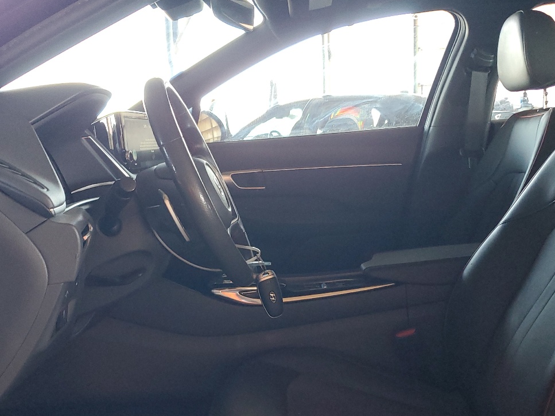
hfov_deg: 43.8
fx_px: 690
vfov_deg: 33.3
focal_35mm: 43
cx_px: 275
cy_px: 278
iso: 148
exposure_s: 1/60.2
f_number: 1.5
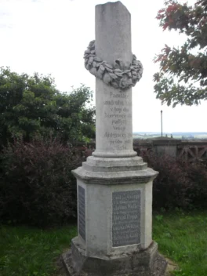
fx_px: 303
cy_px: 138
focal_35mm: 38
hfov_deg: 37.7
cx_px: 104
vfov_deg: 49.0
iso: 200
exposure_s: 1/200
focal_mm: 6.2
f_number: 8
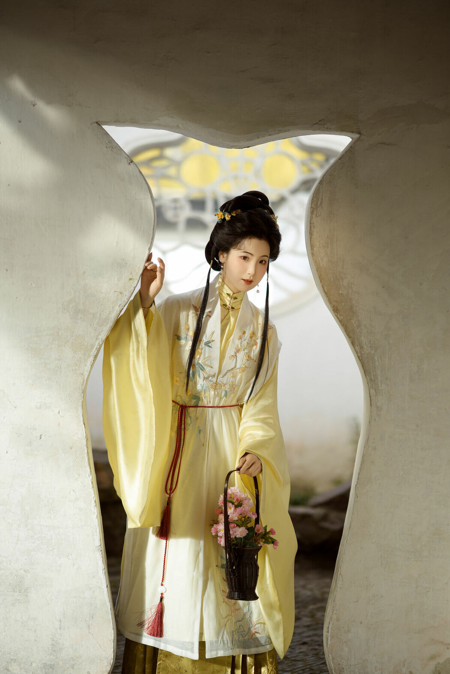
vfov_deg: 23.9
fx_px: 1594
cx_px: 225
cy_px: 337
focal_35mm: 85
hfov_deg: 16.1
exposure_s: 1/640
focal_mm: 85
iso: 100
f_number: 1.4
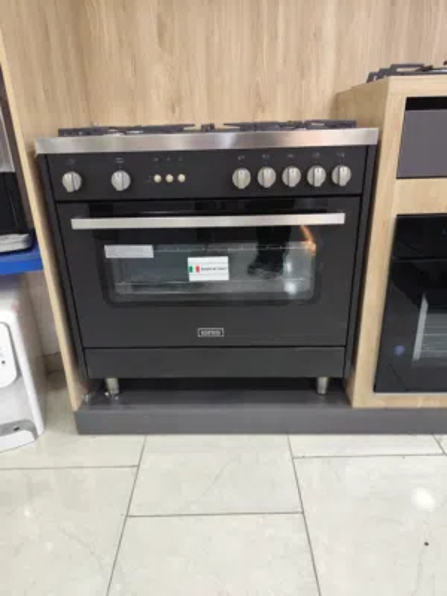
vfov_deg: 73.9
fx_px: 396
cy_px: 298
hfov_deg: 58.9
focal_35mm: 23
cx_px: 224
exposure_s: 1/33.3
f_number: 1.65
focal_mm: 6.14
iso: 1000
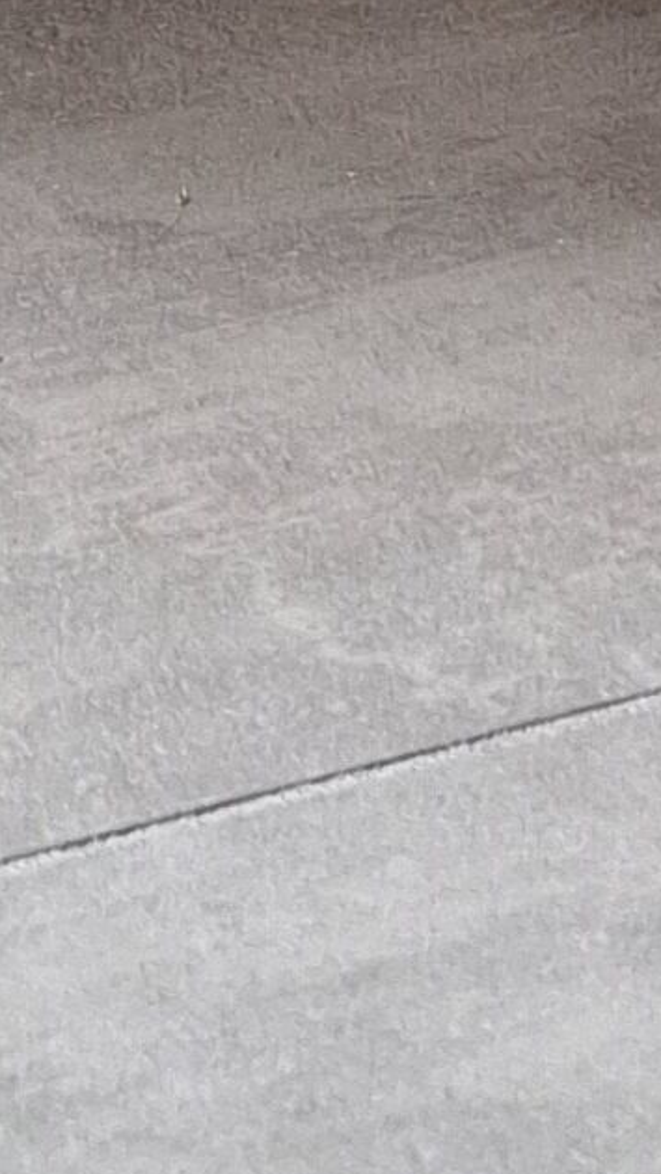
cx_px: 968
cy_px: -1820
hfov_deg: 7.4
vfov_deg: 10.9
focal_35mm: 162
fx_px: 5047
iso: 40
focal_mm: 5.54
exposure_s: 1/50
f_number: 1.8
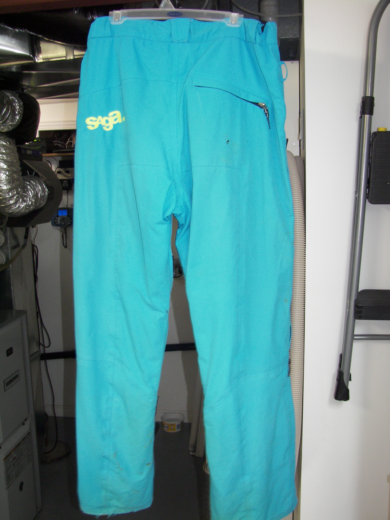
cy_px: 260
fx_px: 541
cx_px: 195
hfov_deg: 39.7
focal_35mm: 36
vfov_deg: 51.4
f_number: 2.8
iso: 125
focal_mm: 6
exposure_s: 1/8
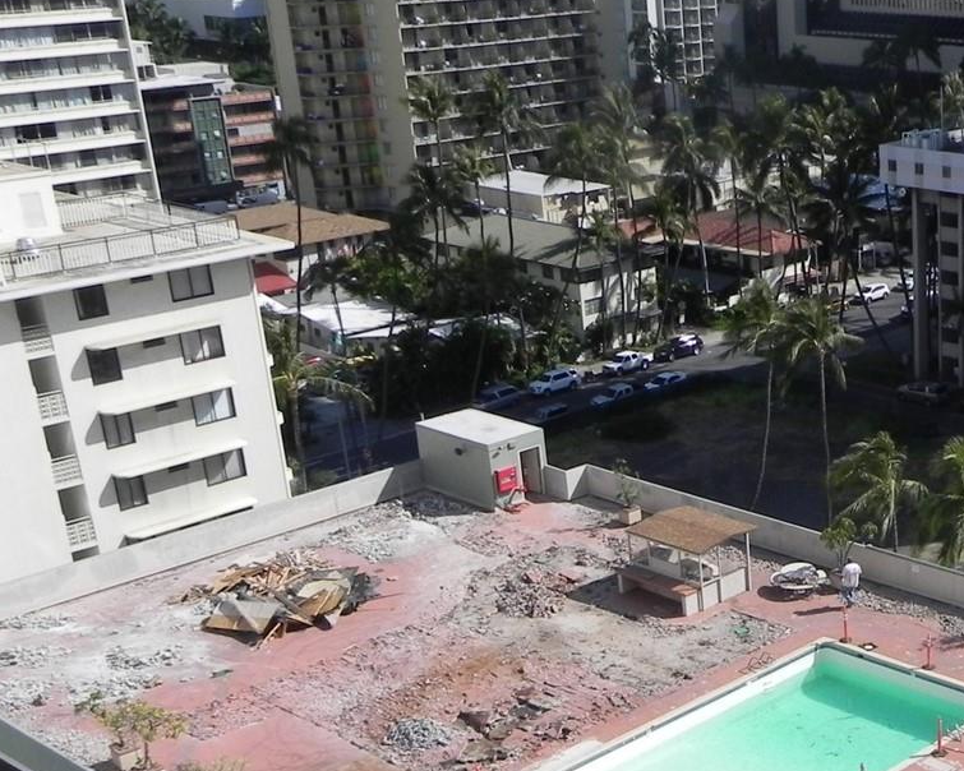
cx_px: 909
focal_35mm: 60
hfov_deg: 29.8
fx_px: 1712
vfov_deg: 24.7
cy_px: 688
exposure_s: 1/485
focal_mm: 5.2
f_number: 7.1
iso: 160
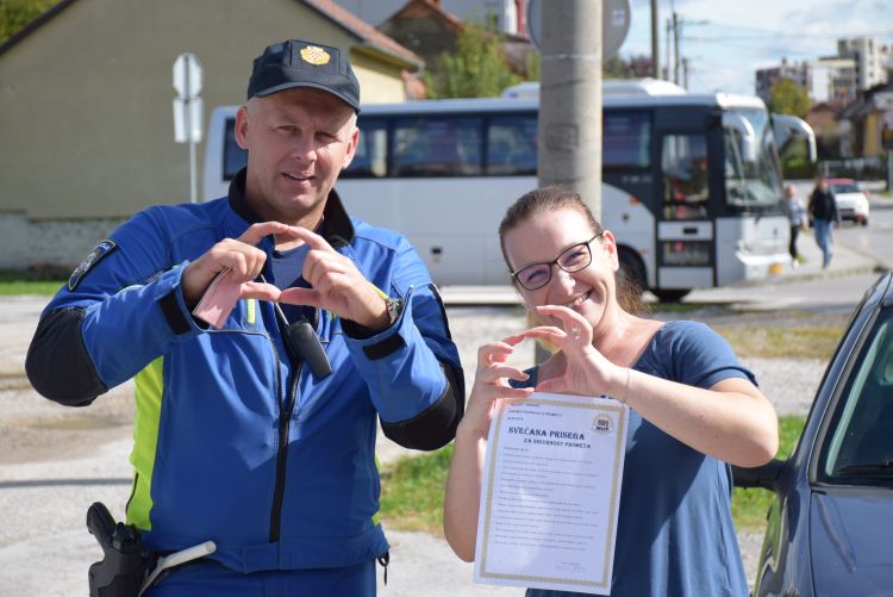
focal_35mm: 93
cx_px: 446
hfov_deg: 21.9
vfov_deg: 14.7
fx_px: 2308
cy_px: 298
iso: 200
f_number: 6.3
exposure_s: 1/640
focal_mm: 62
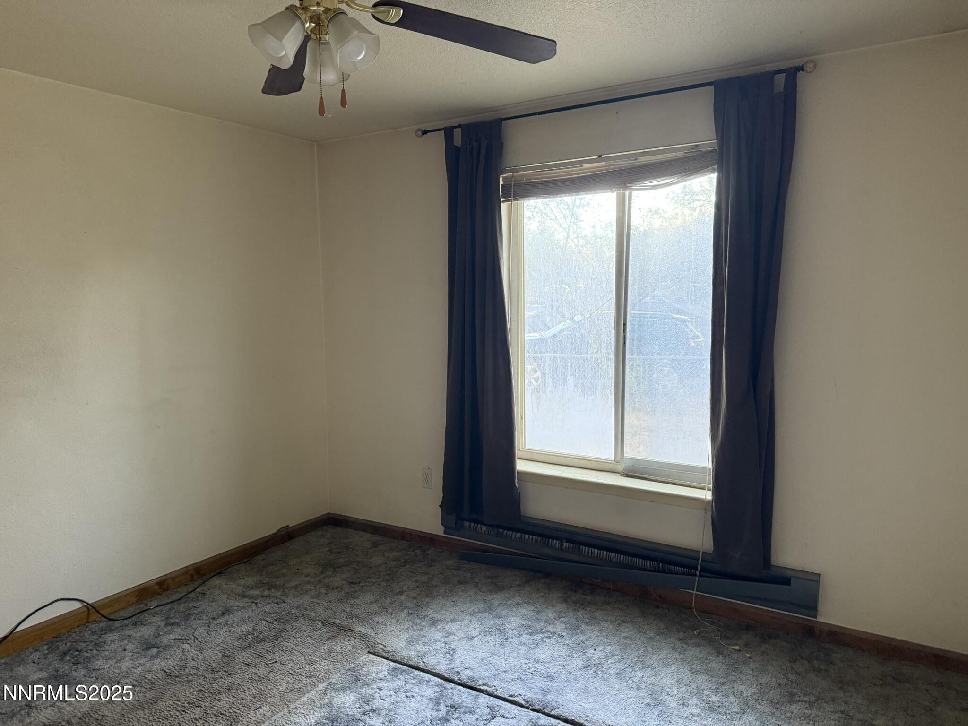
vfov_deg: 56.8
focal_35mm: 24
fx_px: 671
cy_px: 363
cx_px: 484
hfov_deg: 71.6
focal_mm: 6.76
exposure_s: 1/60
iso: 320
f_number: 1.78
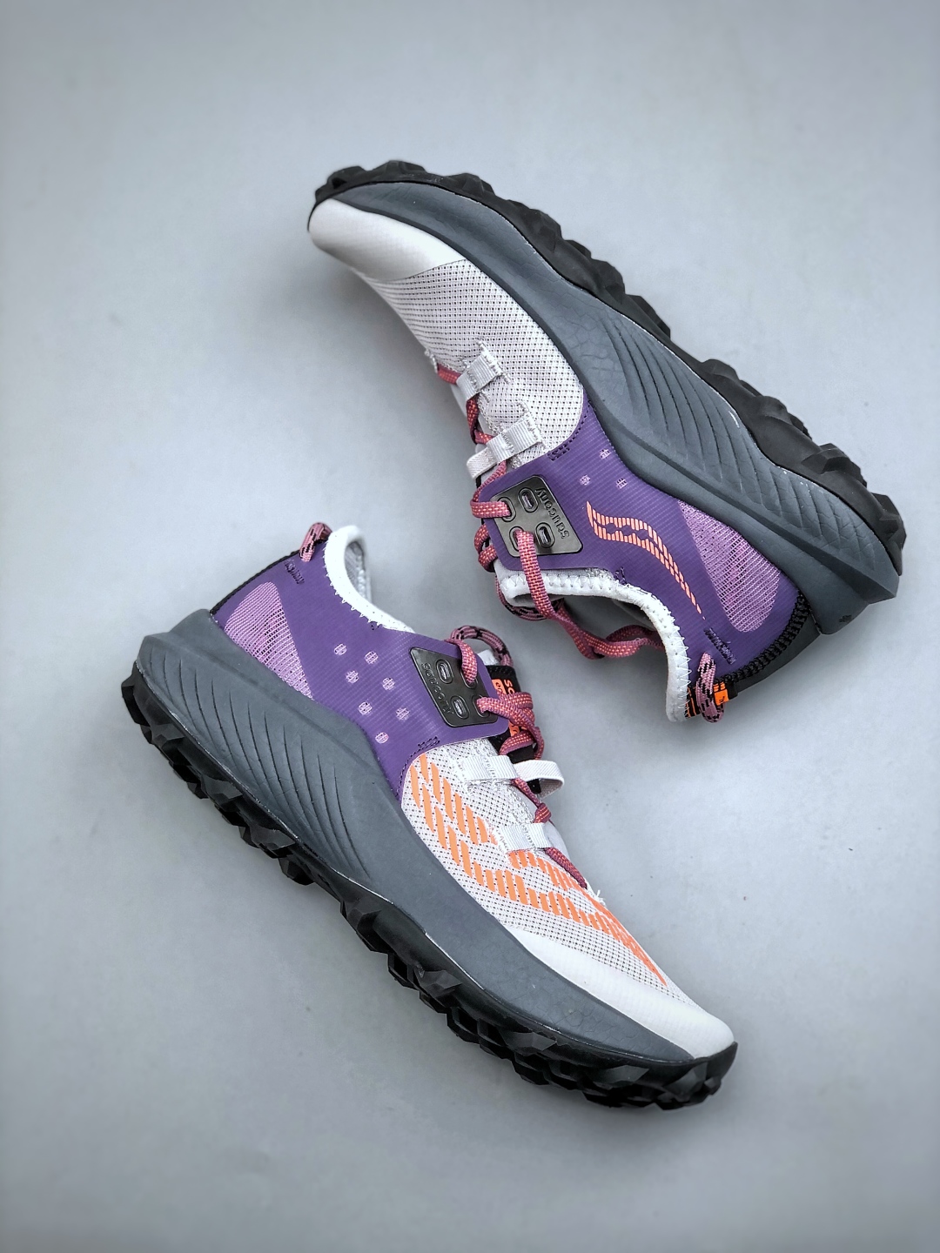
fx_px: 2064
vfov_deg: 33.8
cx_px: 470
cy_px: 626
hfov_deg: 25.7
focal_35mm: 57
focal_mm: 6.6
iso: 25
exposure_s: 1/50
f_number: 2.8
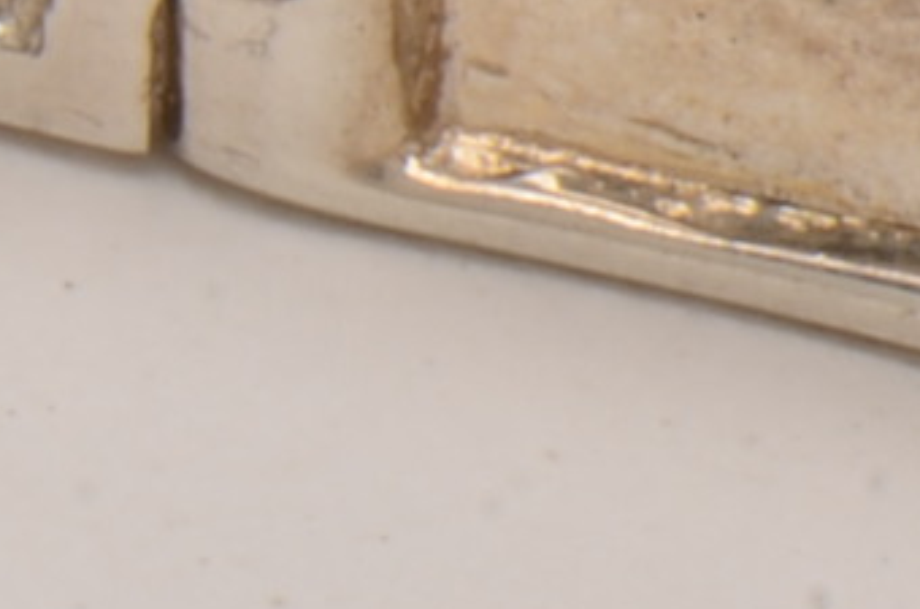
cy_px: -395
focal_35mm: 925
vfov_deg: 1.5
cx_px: -1602
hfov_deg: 2.2
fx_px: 23574
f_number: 32
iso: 100
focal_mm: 85
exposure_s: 1/160
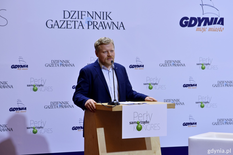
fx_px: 679
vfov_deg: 13.0
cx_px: 116
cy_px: 78
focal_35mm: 105
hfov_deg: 19.5
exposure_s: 1/100
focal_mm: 70
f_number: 4
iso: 400
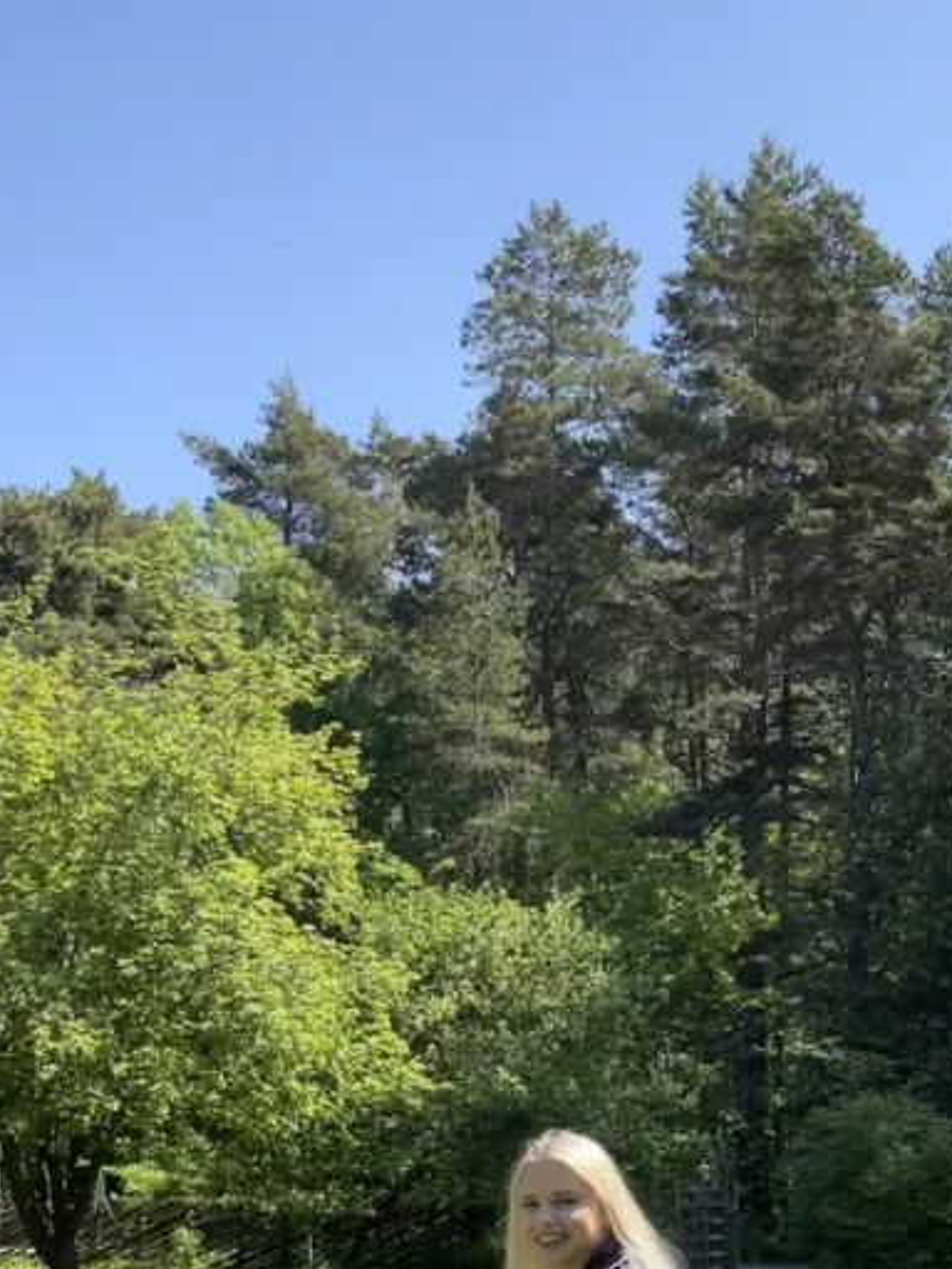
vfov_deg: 35.4
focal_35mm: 52
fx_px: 1907
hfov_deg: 28.0
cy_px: 1051
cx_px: 531
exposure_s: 1/1715
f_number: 1.6
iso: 32
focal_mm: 5.1
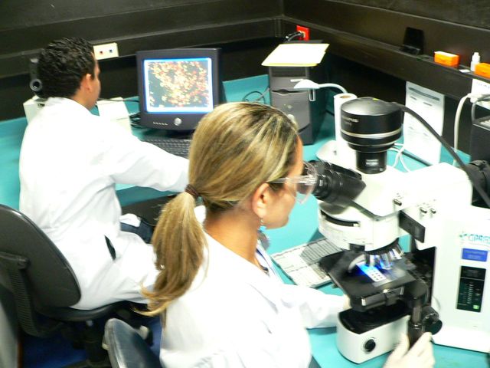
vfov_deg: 39.7
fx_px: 510
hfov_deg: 51.4
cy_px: 184
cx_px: 245
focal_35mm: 36
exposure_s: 1/4
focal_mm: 6
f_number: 2.8
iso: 200
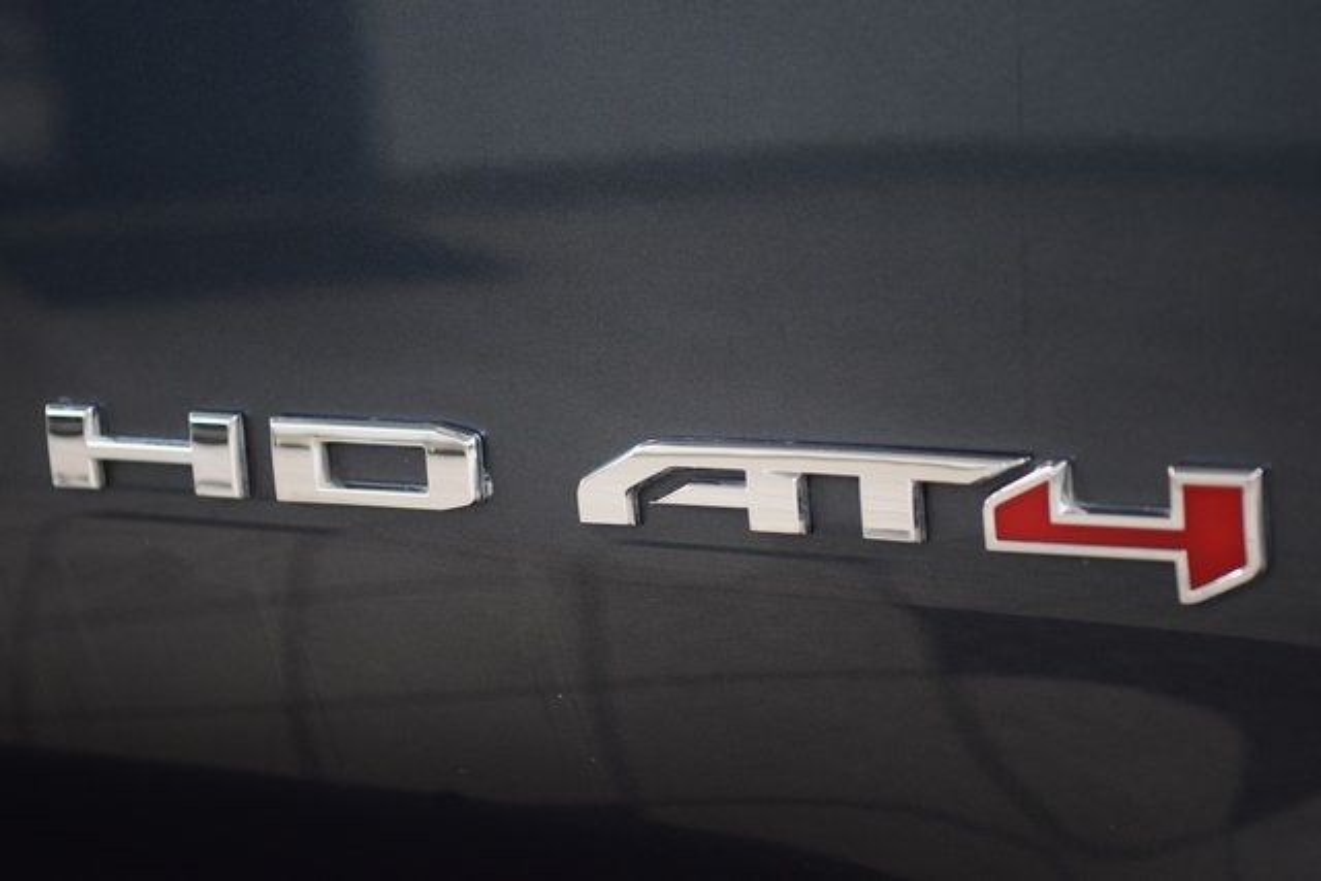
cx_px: 660
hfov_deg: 19.5
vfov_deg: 13.0
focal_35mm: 105
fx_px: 3854
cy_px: 440
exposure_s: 1/60
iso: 1600
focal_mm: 70
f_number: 2.8
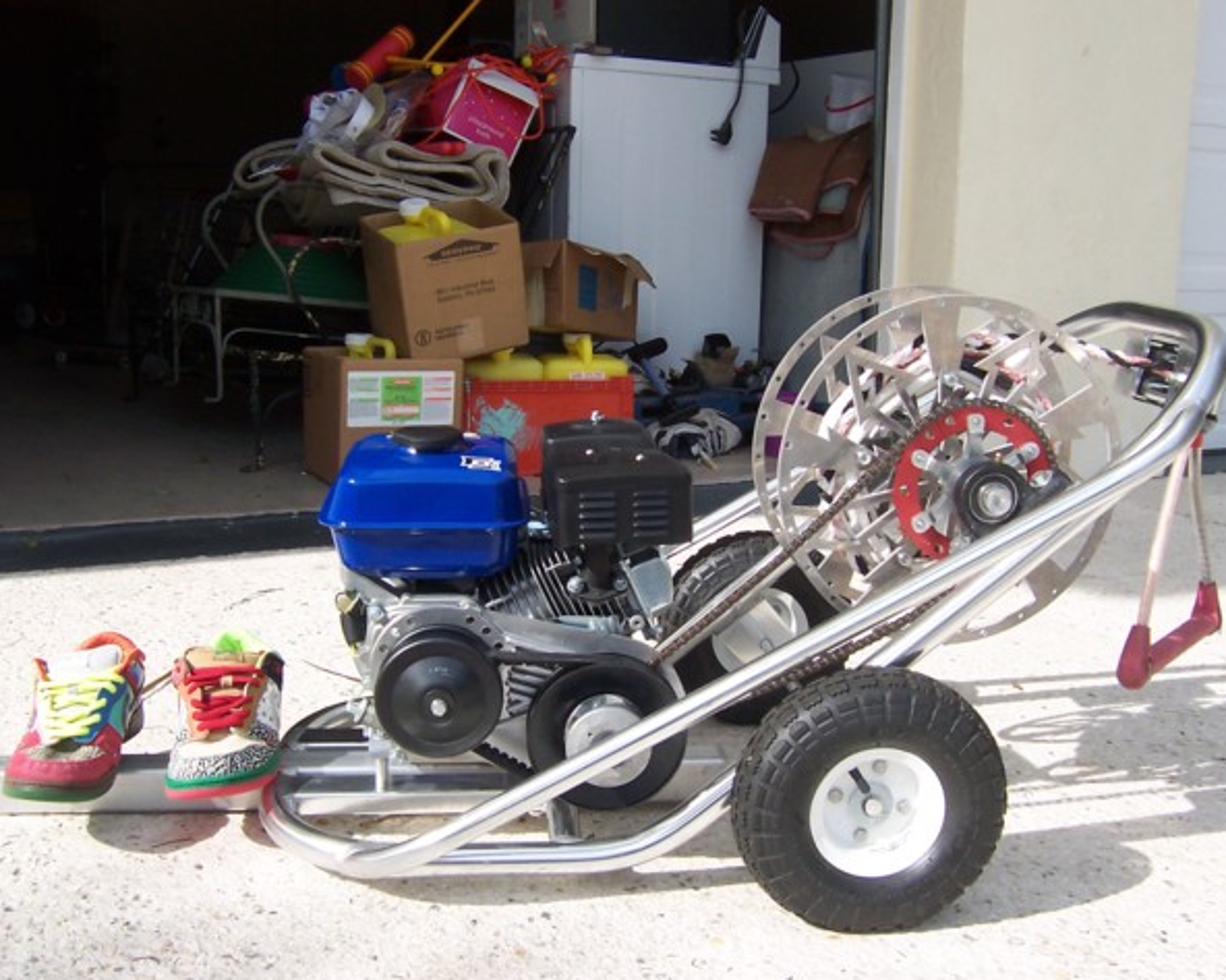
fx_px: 1378
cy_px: 491
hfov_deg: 48.0
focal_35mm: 38
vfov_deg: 39.1
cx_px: 625
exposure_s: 1/500
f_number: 4
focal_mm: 5.6
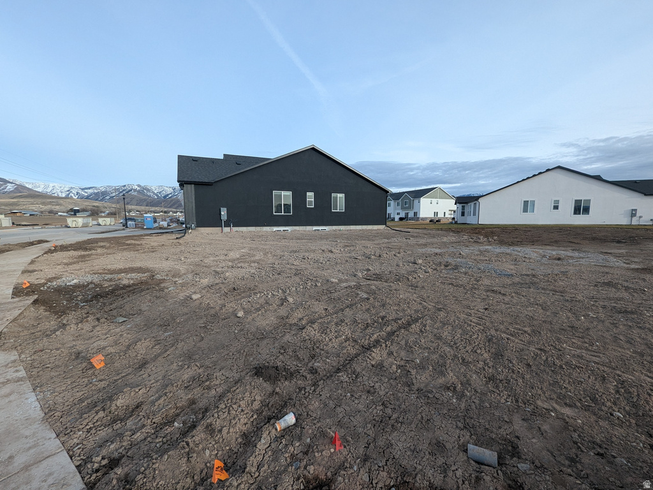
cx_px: 326
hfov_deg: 106.2
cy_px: 245
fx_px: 245
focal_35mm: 13
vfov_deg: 89.9
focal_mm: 1.95
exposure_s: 1/561
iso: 48
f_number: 2.2
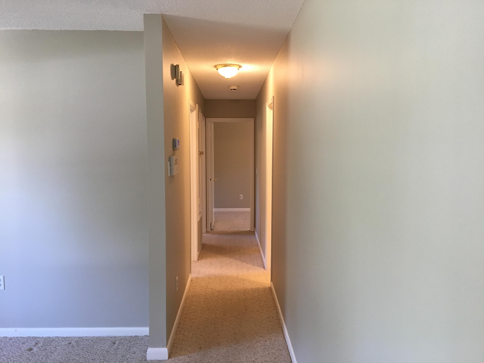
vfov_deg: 48.2
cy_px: 182
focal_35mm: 29
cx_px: 242
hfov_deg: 61.7
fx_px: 405
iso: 125
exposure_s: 1/30
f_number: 2.2
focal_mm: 4.15
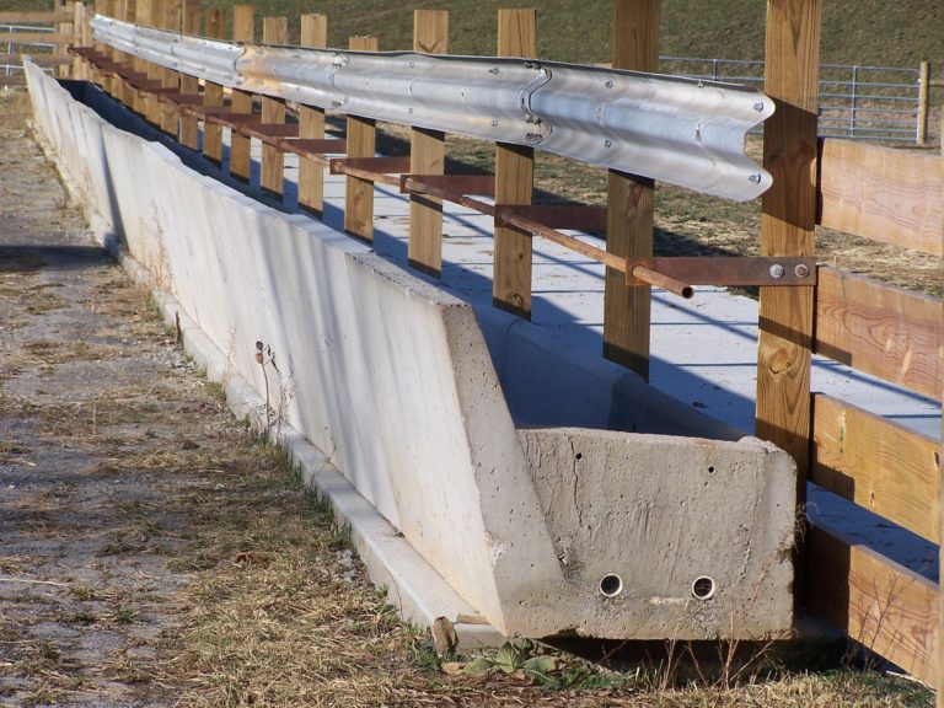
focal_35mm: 169
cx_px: 472
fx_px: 4609
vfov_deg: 8.8
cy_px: 354
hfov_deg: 11.7
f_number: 4.5
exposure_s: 1/500
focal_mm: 28
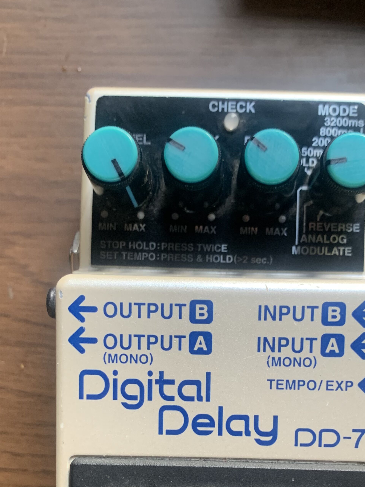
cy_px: 382
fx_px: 576
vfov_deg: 43.8
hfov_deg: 35.0
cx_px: 217
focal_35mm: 41
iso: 125
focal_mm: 4.25
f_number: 1.8
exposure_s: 1/60
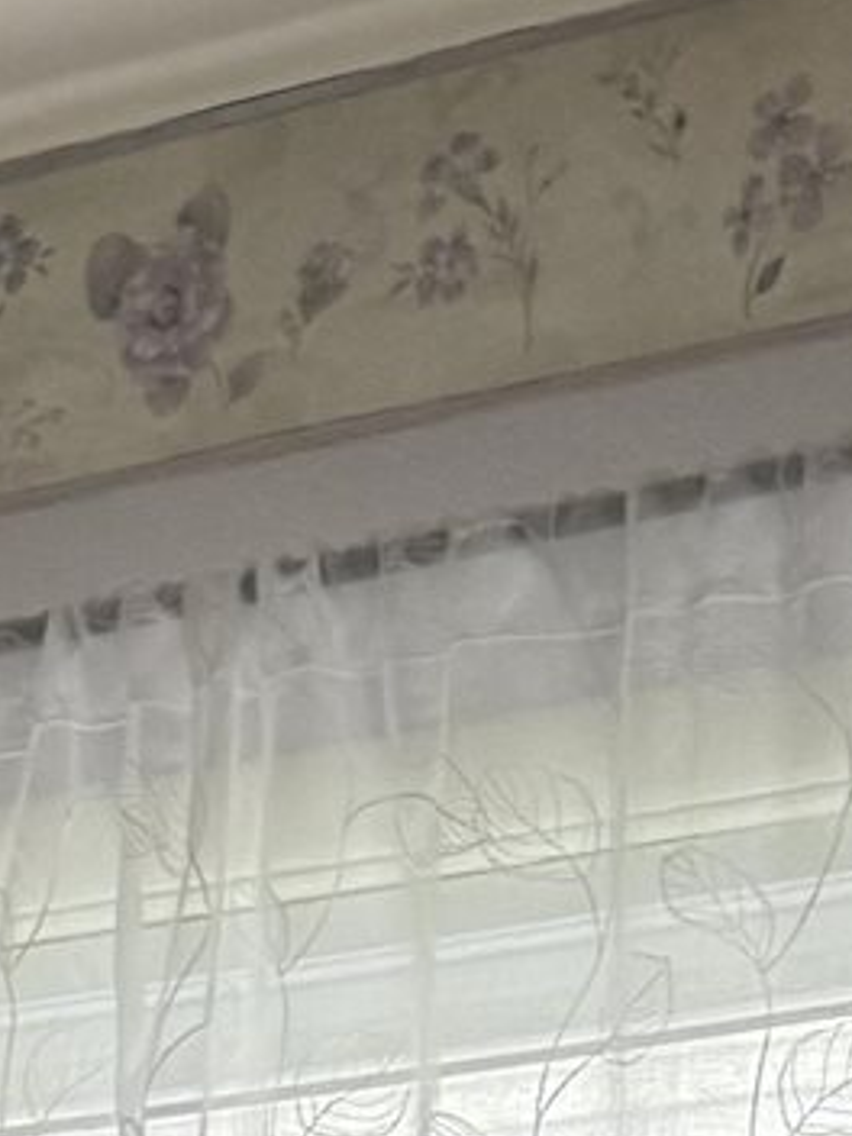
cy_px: 3253
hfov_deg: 9.1
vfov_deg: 9.9
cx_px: -649
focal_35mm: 157
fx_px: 5152
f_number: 1.78
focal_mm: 6.76
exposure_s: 1/76
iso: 200
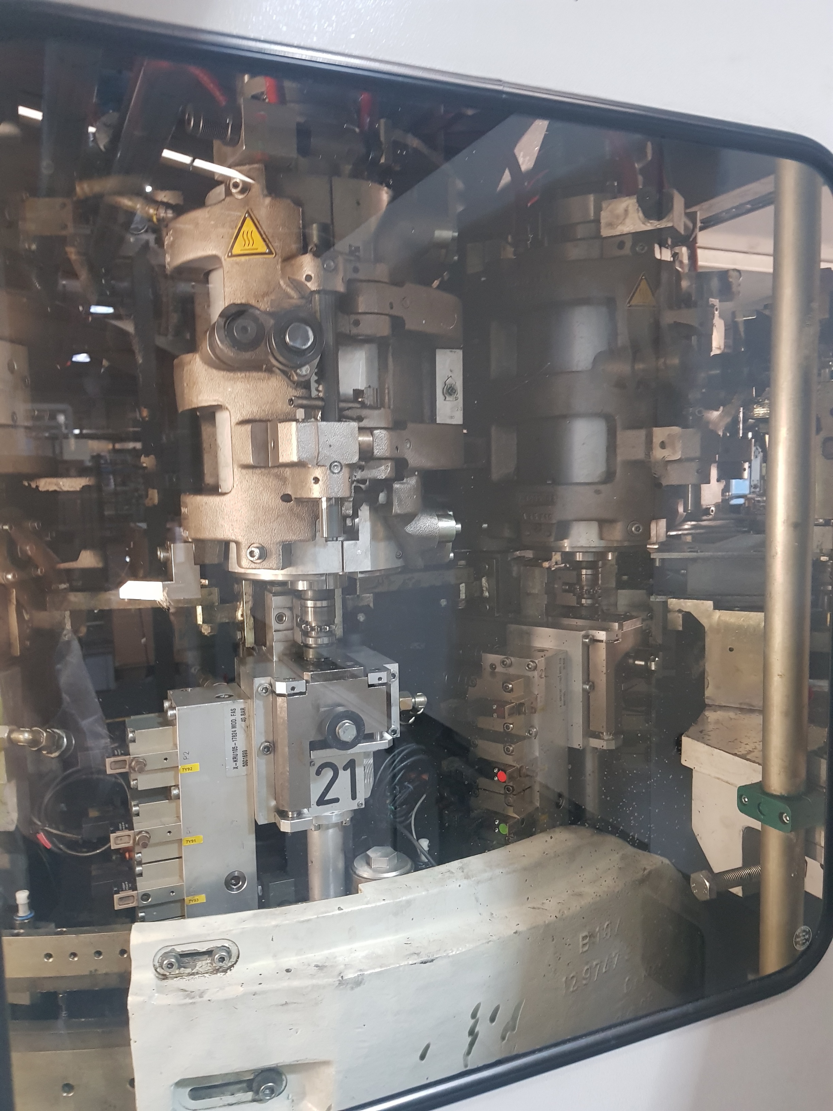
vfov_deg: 67.3
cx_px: 416
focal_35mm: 26
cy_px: 556
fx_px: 834
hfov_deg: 53.1
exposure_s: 1/14
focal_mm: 4.3
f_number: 1.7
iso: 250
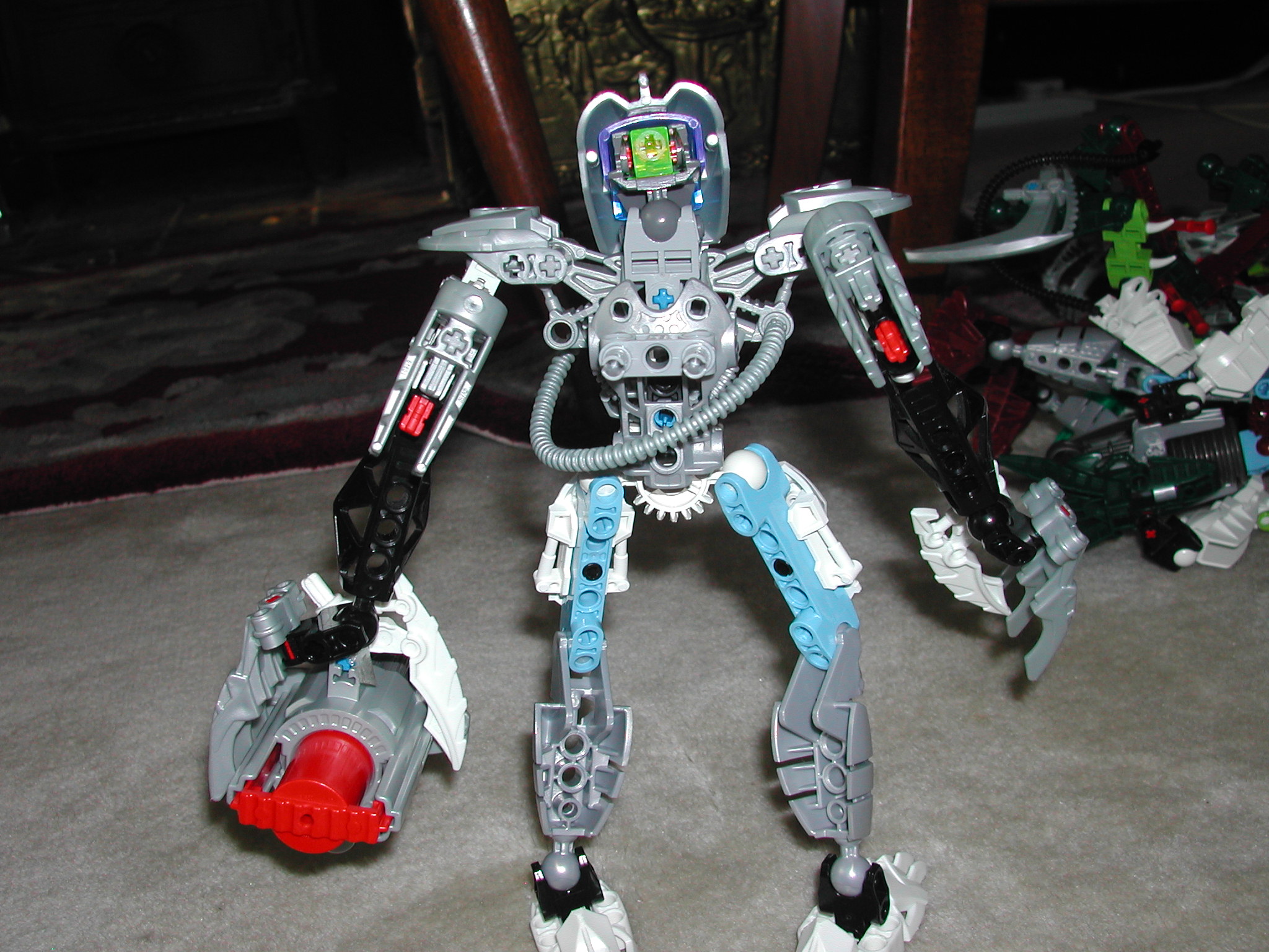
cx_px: 634
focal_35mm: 38
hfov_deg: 49.0
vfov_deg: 37.7
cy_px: 476
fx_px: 1393
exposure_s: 1/30
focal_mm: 8
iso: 100
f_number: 7.6
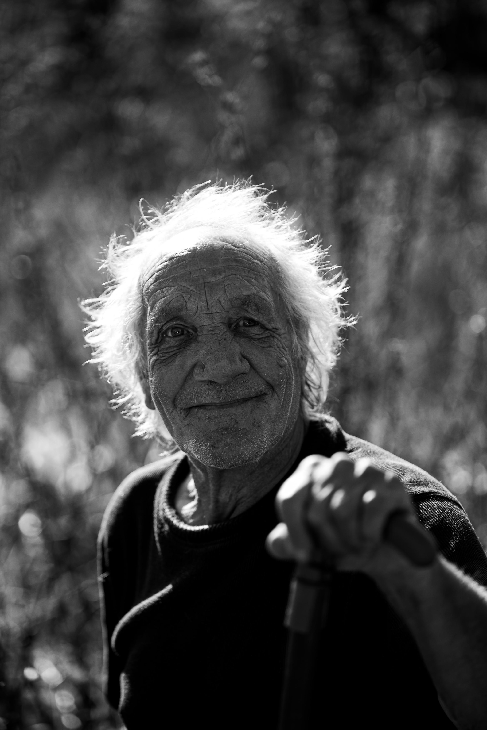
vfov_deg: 16.0
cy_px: 365
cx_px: 244
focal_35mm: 128
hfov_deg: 10.7
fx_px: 2597
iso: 80
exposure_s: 1/1250
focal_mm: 85
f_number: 1.8
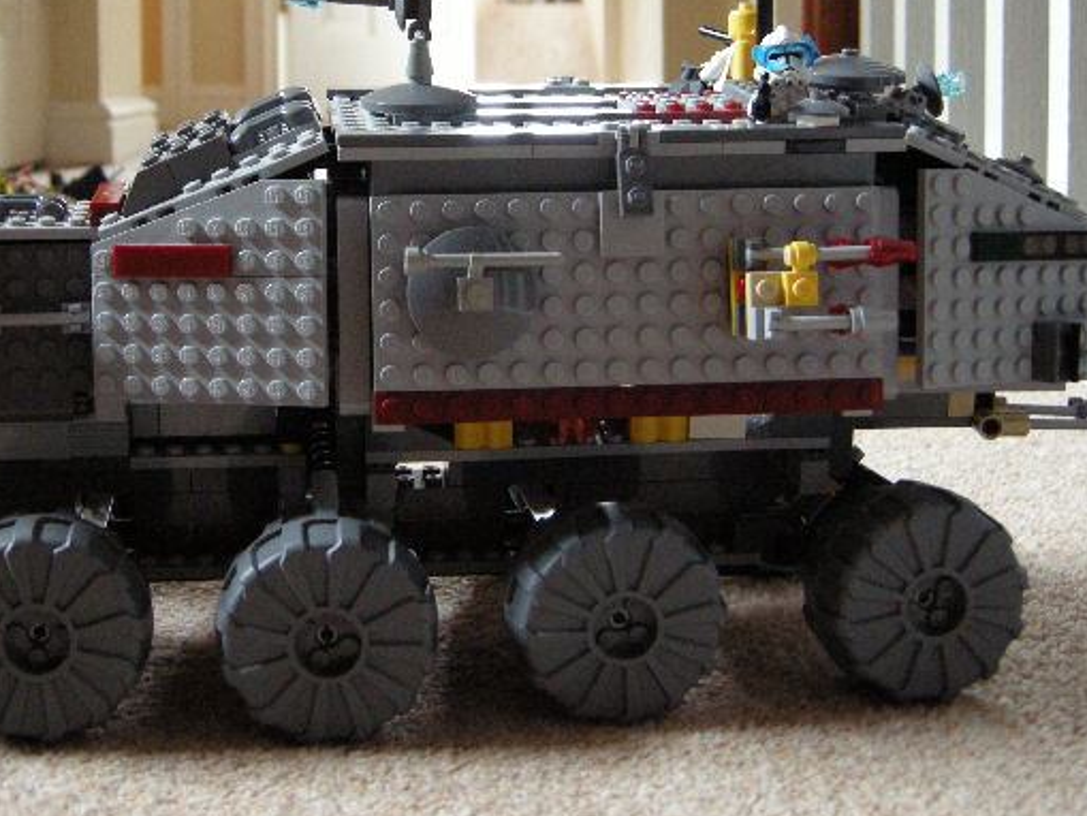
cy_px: 203
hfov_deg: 34.7
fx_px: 1727
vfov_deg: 26.2
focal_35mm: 55
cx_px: 391
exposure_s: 1/16.3
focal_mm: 7.5
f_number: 2.7
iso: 400
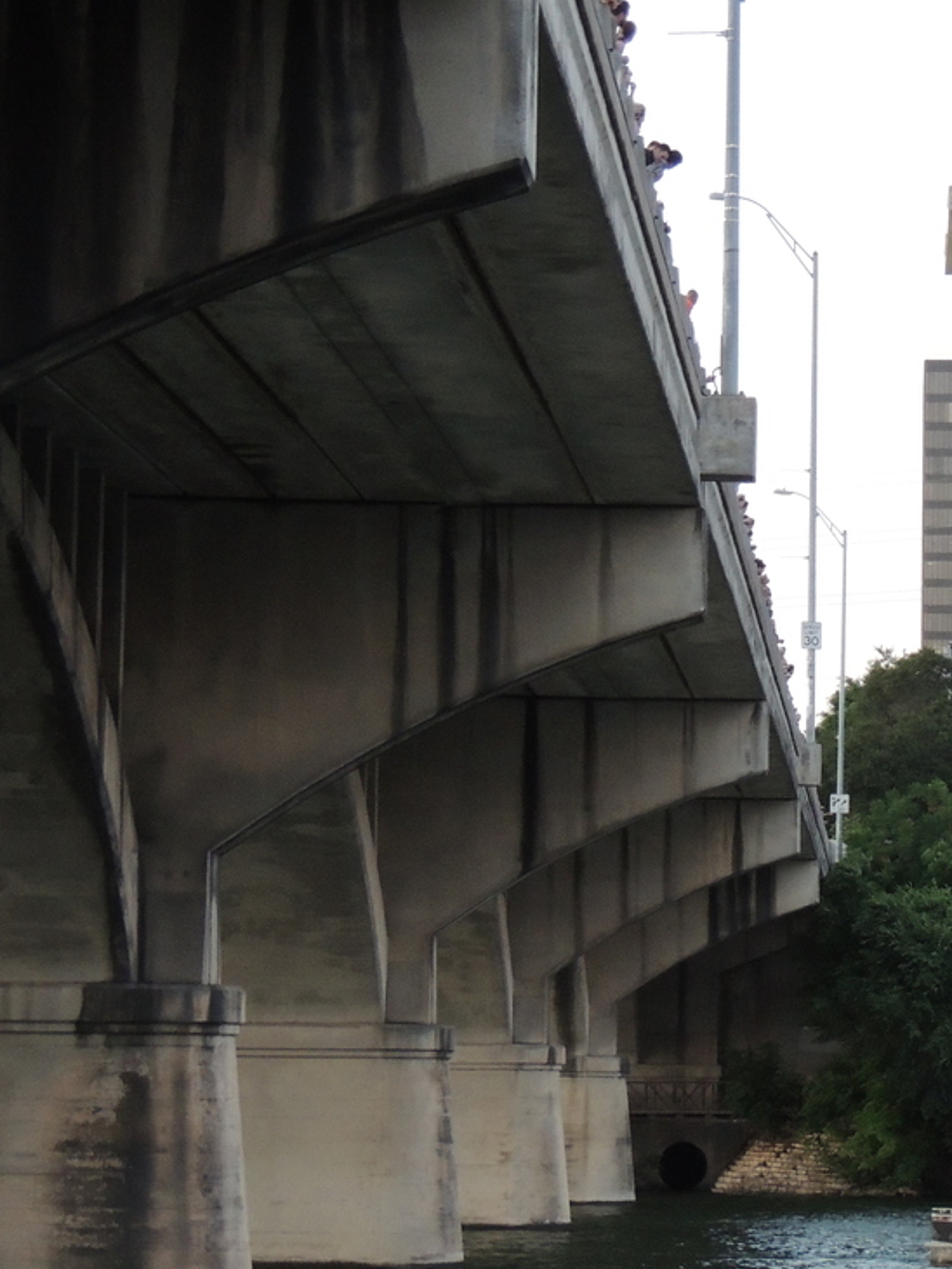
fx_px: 5460
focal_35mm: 149
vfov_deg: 13.2
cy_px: 560
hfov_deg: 9.9
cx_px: 893
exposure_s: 1/25
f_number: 4
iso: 560
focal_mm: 15.1
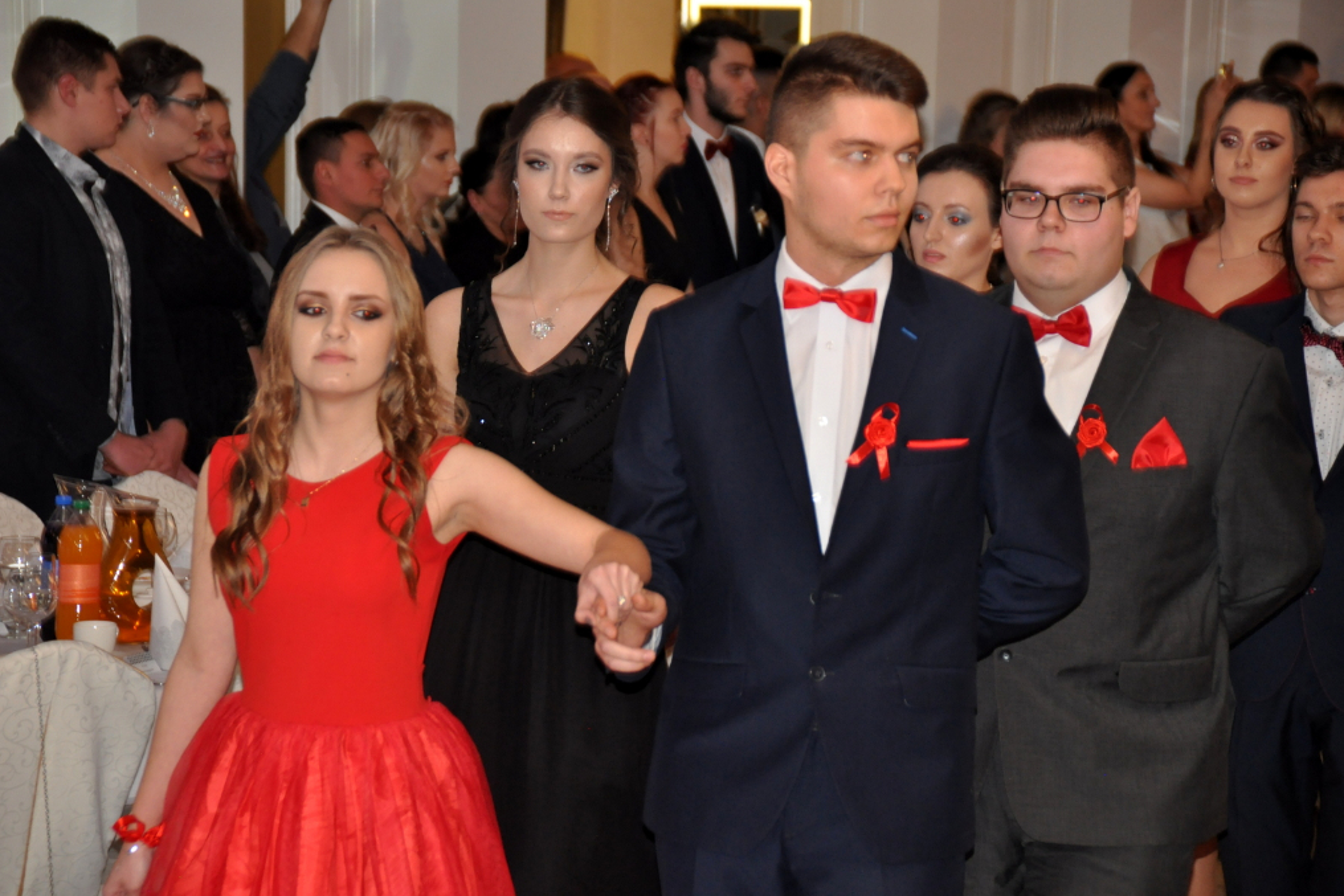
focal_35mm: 130
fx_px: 4854
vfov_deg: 10.6
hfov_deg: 15.8
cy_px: 447
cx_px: 677
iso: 800
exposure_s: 1/60
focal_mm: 86
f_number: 5.3
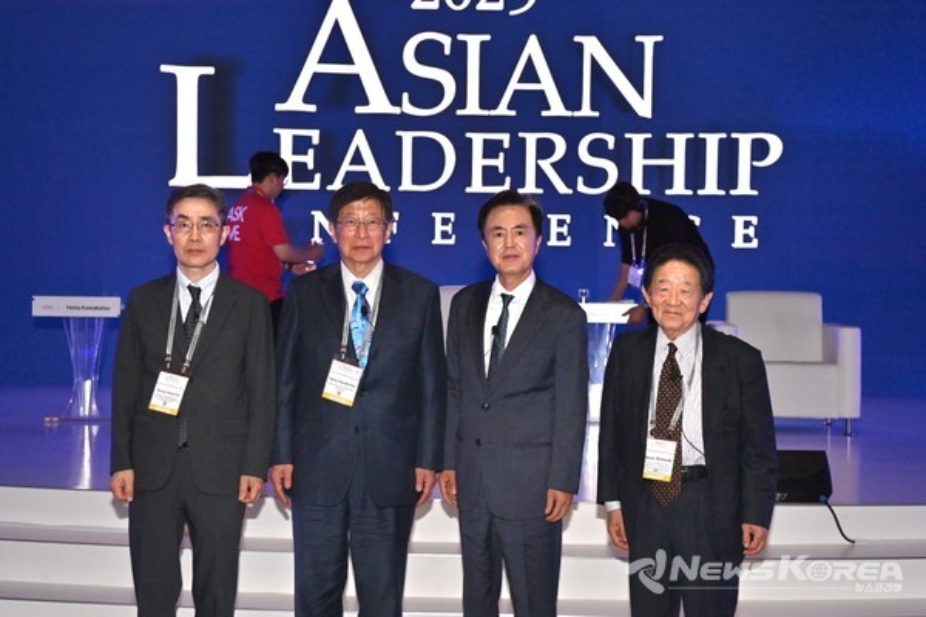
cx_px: 463
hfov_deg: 28.8
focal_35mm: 70
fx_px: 1800
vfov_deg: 19.5
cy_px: 308
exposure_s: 1/250
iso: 2000
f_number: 5.6
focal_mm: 70
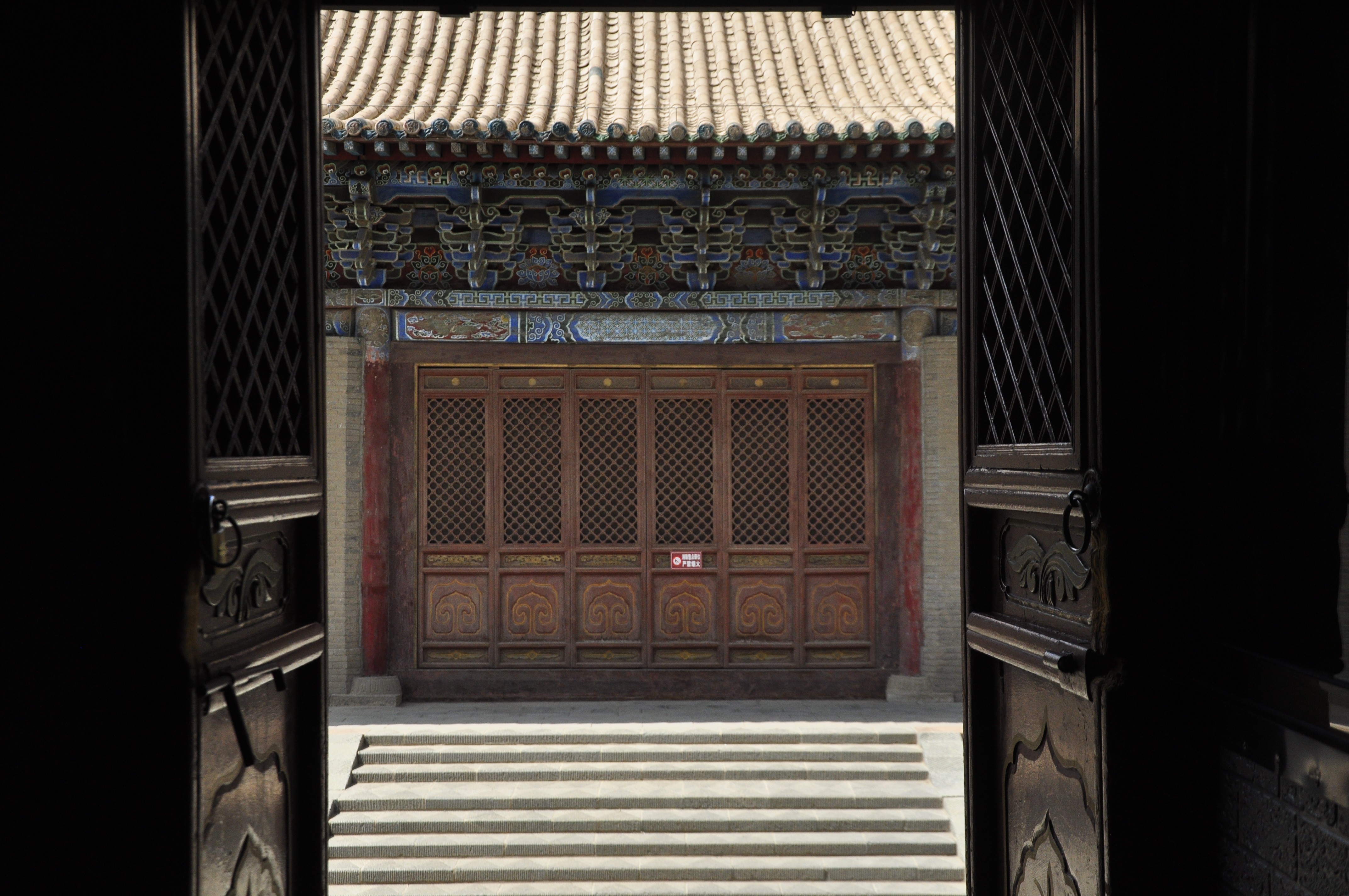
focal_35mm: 45
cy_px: 448
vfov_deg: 29.8
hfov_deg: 43.7
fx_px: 1684
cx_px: 674
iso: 500
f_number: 5.6
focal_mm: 30
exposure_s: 1/1250
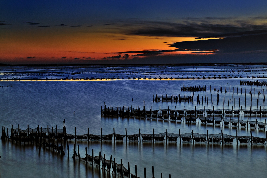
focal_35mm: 82
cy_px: 89
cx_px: 134
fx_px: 611
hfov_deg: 24.6
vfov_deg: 16.5
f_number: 8
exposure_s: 20.7
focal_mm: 55
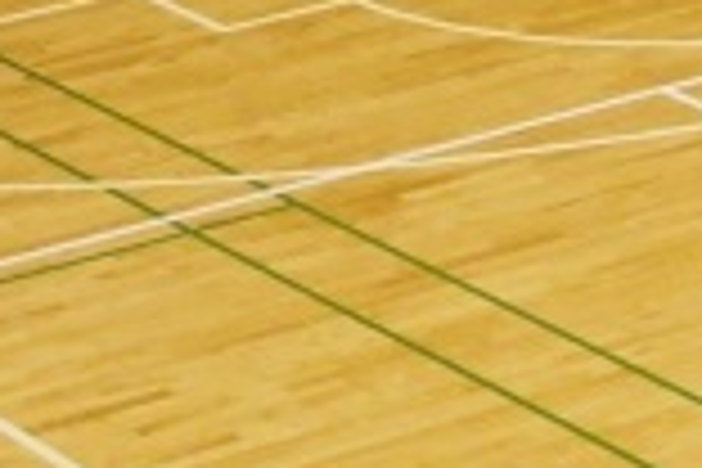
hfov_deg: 8.2
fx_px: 4875
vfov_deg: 5.5
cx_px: 626
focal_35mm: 250
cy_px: -126
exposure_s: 1/100
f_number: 4.5
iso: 1600
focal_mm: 14
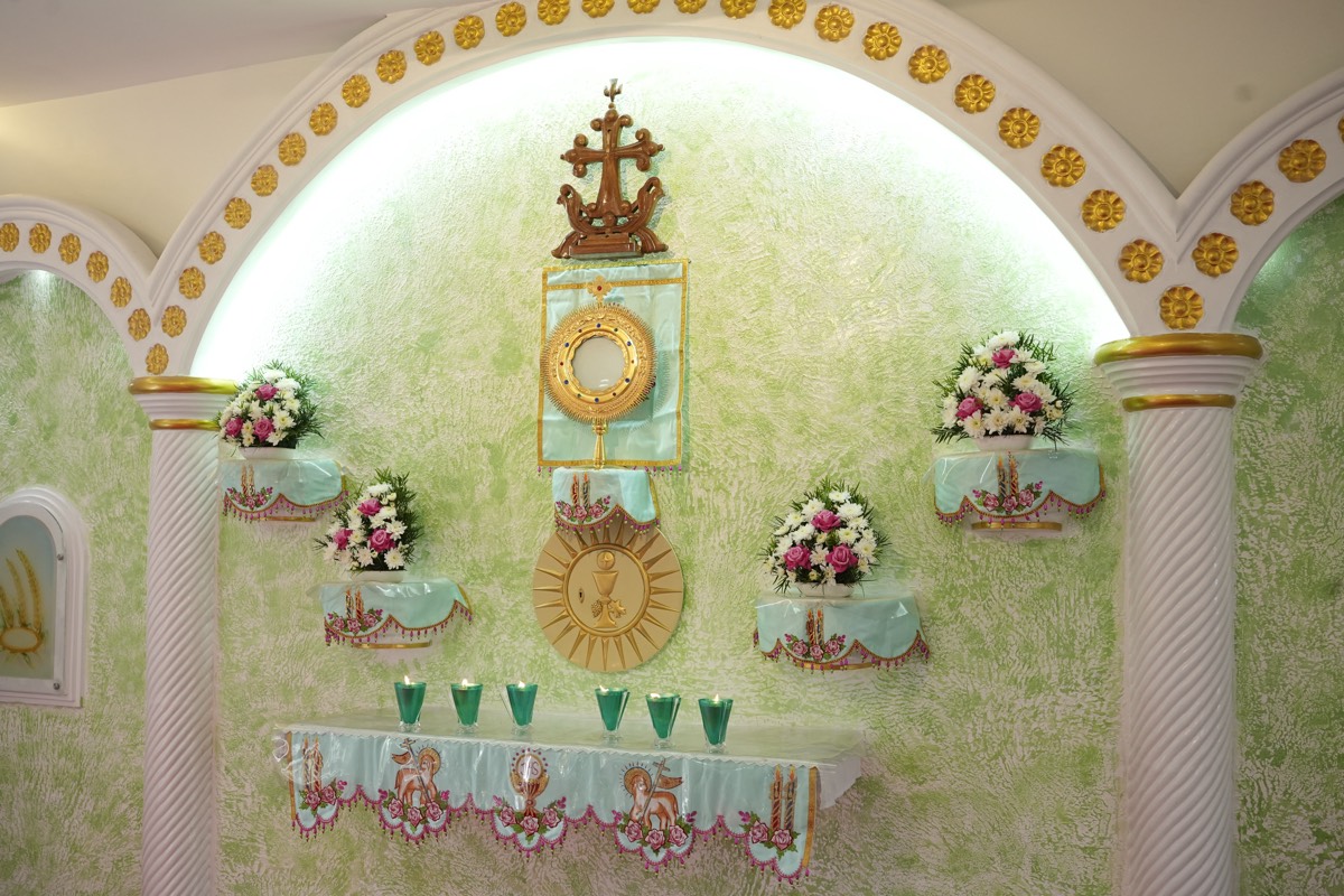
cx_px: 672
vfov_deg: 37.9
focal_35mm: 35
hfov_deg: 54.4
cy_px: 448
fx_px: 1307
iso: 1600
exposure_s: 1/125
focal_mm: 35
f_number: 5.6
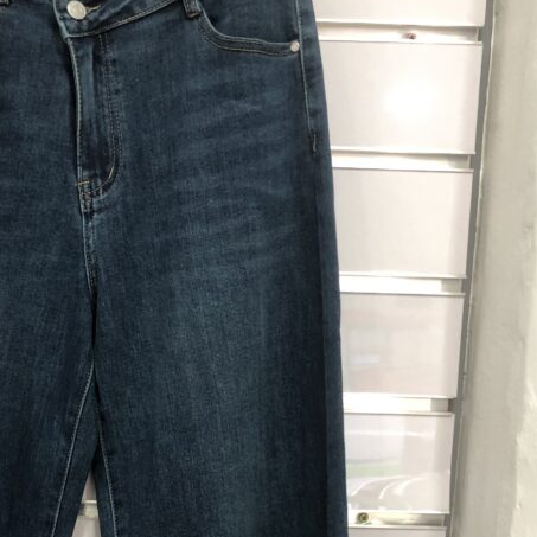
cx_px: 133
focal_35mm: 56
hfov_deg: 30.0
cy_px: 517
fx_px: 983
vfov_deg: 28.9
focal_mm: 3.99
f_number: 1.8
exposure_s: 1/17
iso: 50
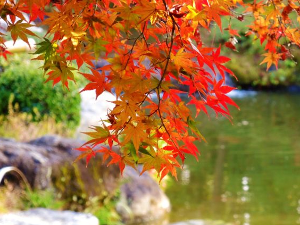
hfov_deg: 7.2
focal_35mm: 276
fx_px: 2392
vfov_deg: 5.4
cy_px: 168
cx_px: 266
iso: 220
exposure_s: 1/60
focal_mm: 32.6
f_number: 3.5
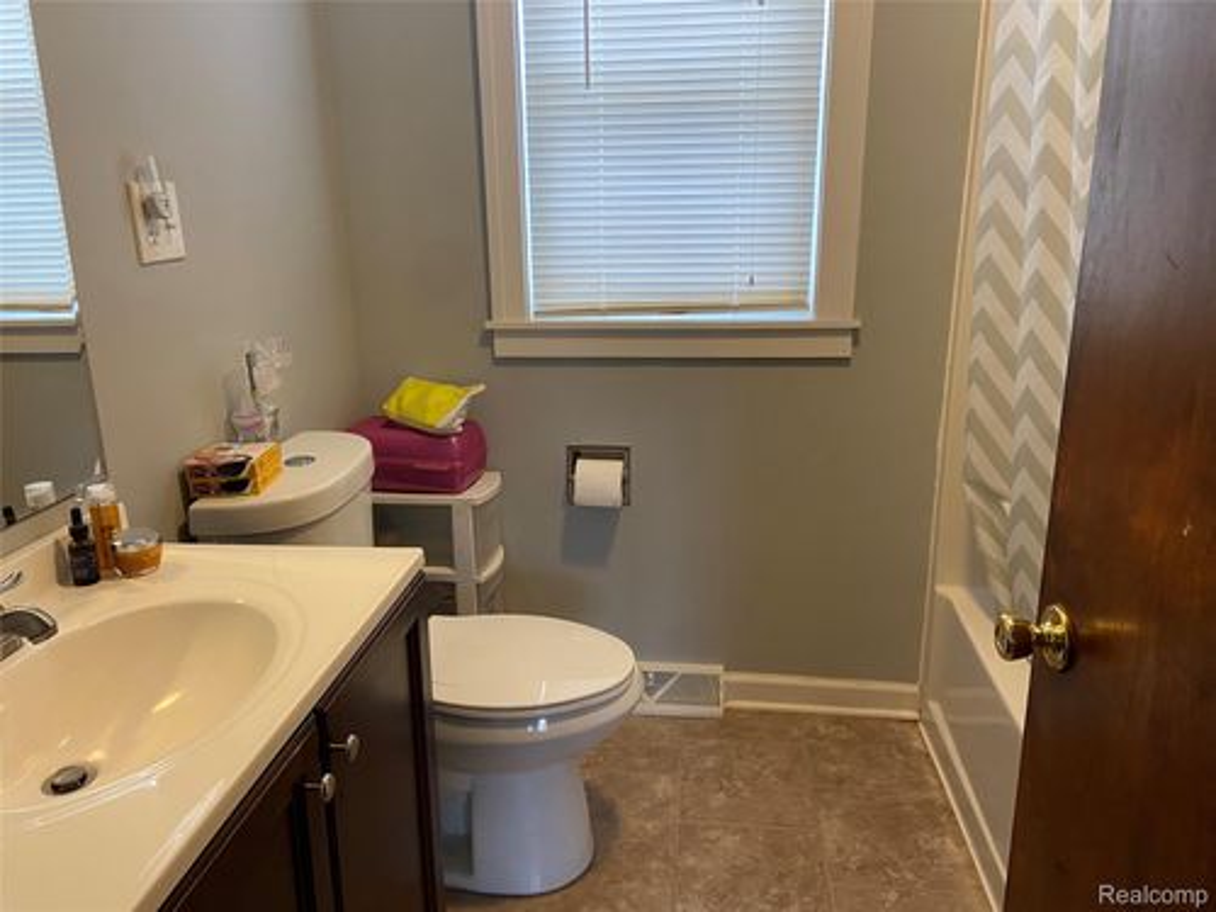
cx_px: 608
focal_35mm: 26
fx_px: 913
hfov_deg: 67.3
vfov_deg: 53.1
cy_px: 456
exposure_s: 1/60
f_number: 1.8
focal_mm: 4.25
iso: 125
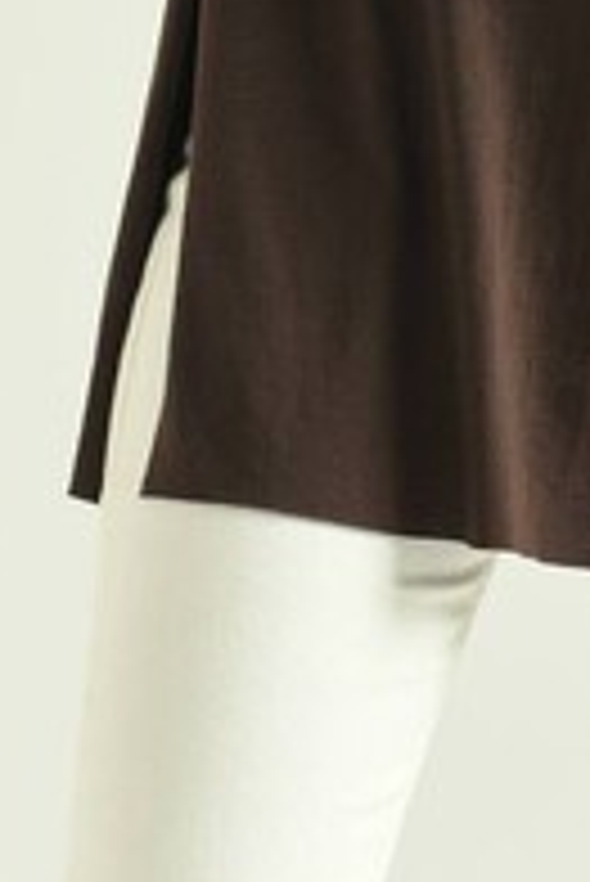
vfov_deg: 6.8
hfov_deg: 4.6
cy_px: -400
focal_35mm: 298
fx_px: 7312
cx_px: 703
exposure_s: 1/160
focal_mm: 78
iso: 125
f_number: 5.6
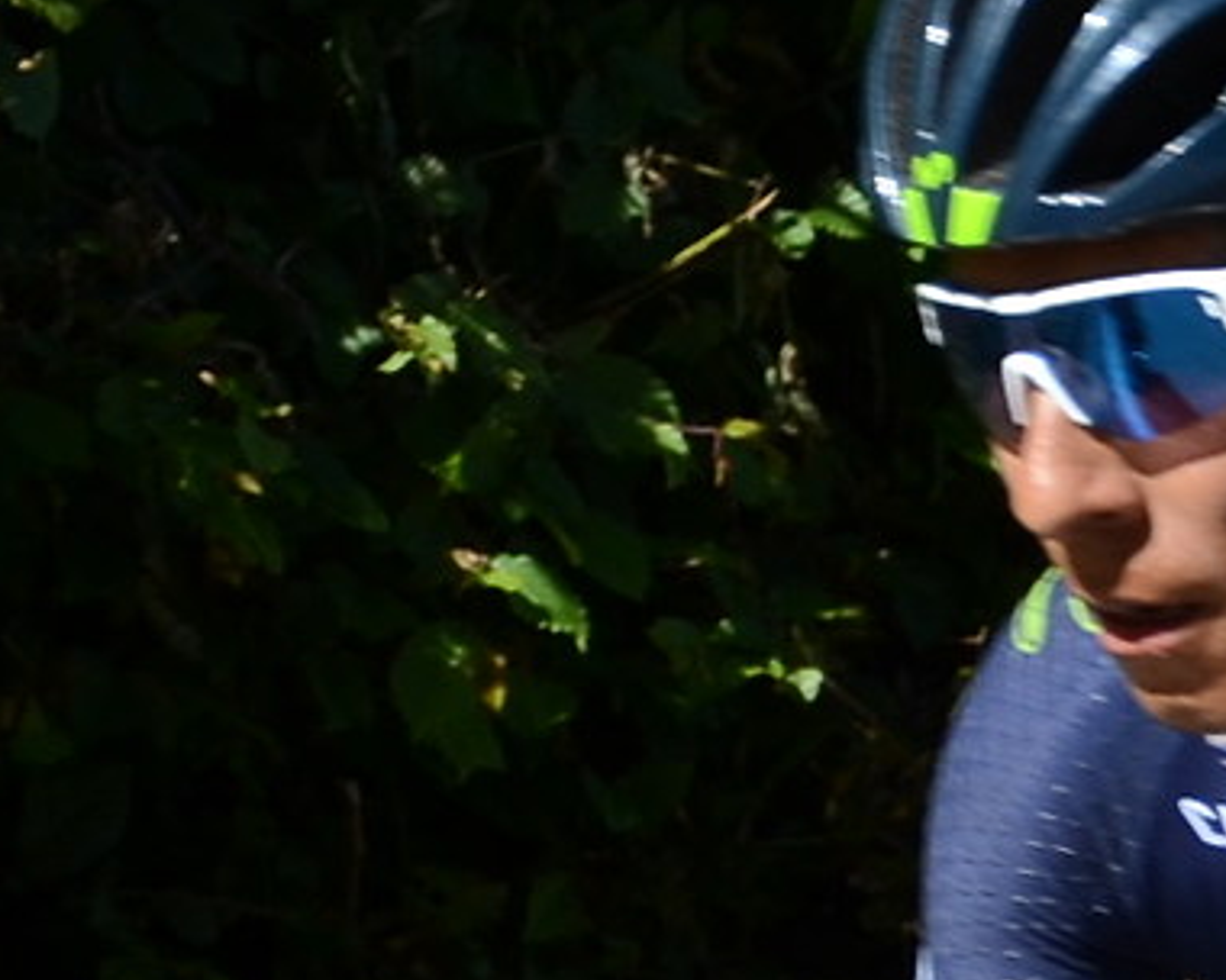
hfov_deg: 3.5
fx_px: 19957
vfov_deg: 2.8
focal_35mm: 550
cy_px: 2345
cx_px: 3120
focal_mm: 62
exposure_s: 1/640
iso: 200
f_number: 5.3
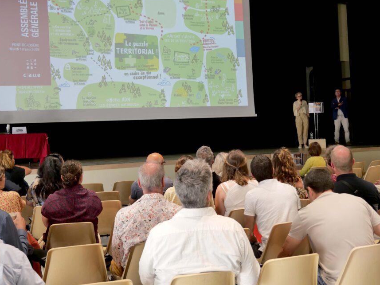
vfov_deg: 33.5
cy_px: 116
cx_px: 185
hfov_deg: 43.8
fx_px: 472
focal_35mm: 43
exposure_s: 1/60
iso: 500
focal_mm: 18
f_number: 3.9
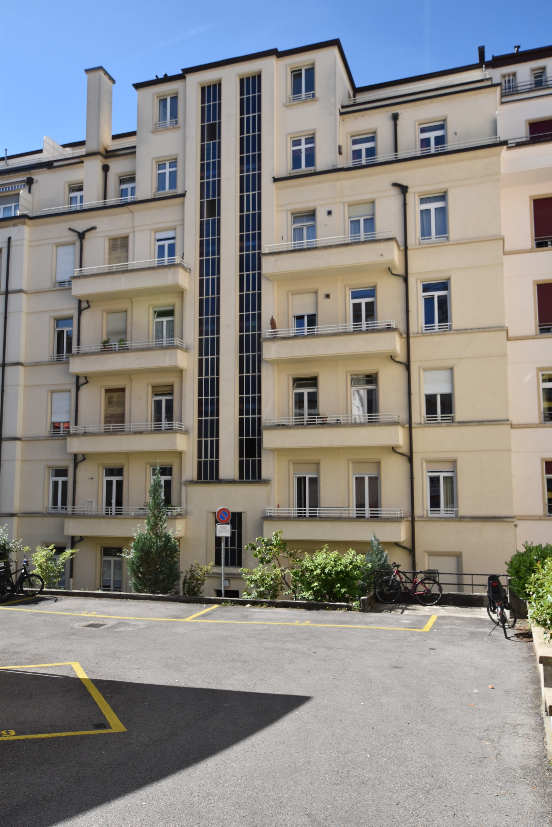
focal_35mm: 30
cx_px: 276
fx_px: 690
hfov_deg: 43.6
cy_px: 414
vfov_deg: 61.9
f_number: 9
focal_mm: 20
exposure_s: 1/320
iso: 200
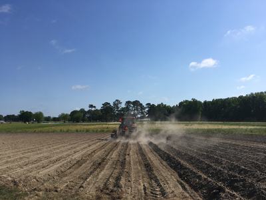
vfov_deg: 48.2
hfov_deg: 61.7
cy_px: 100
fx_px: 223
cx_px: 133
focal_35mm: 29
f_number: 2.2
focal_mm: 4.15
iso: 25
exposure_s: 1/3077
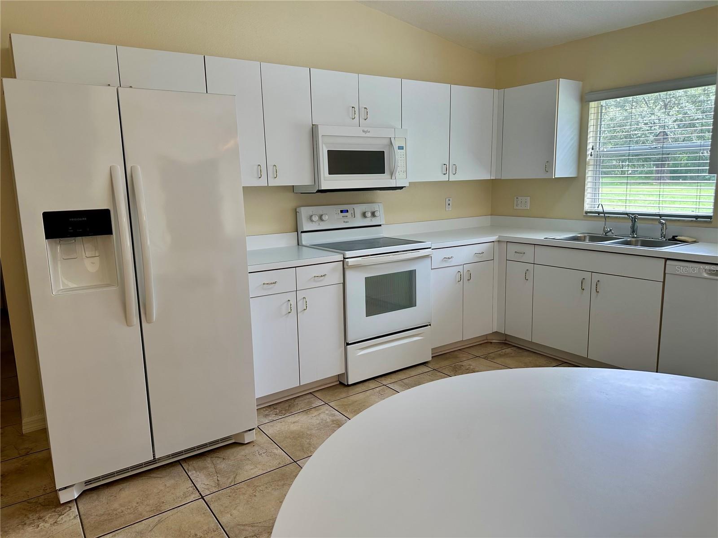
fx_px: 498
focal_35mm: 24
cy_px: 269
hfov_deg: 71.6
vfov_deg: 56.8
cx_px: 359
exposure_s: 1/120
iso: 80
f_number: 1.78
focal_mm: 6.86
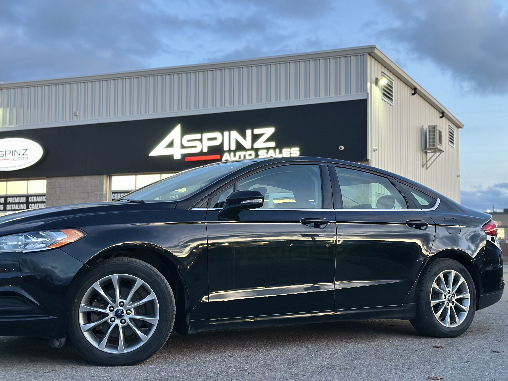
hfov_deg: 39.7
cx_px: 254
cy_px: 190
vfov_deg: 30.3
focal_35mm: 48
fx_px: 704
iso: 320
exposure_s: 1/40
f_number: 1.78
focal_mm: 6.86
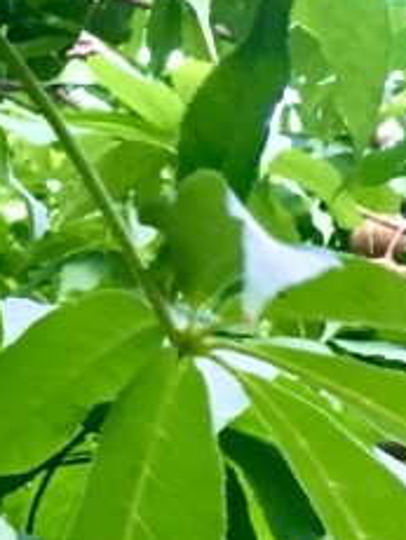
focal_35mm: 151
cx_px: -230
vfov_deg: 13.1
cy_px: 216
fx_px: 2357
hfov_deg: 9.5
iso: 80
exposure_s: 1/17
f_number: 2.2
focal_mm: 4.15
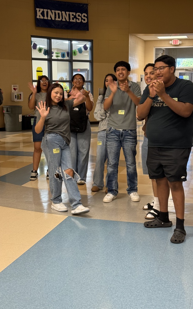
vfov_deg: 39.6
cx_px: 114
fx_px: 430
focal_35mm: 51
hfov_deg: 25.3
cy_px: 154
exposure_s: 1/60
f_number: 1.78
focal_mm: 6.76
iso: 250
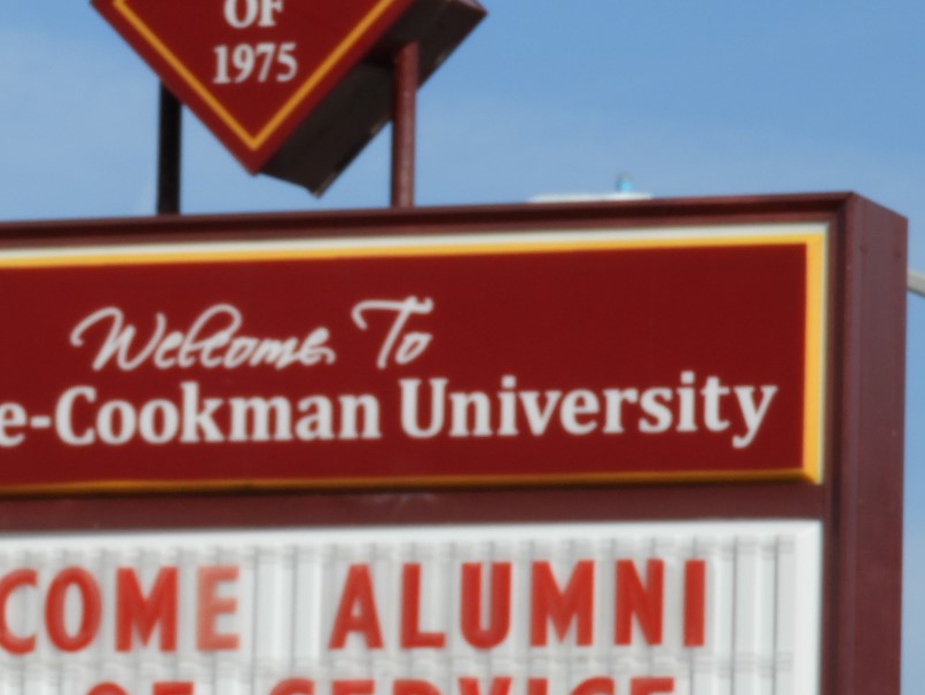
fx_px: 8582
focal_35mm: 321
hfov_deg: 6.2
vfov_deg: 4.6
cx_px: 240
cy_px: 435
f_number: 5.3
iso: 100
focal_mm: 32.2
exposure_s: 1/800
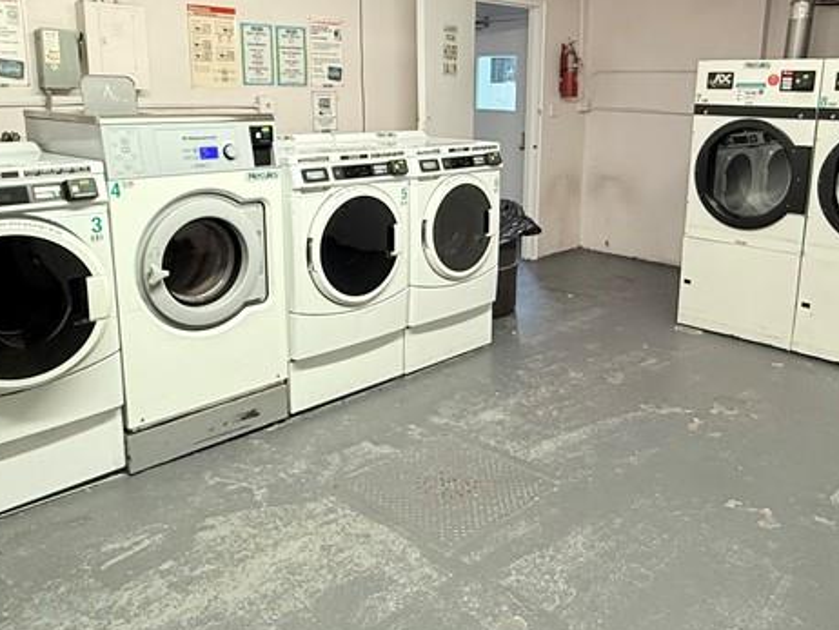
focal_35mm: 31
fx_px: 752
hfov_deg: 58.2
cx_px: 467
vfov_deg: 45.2
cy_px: 247
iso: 200
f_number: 2.2
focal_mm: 2.22
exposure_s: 1/60
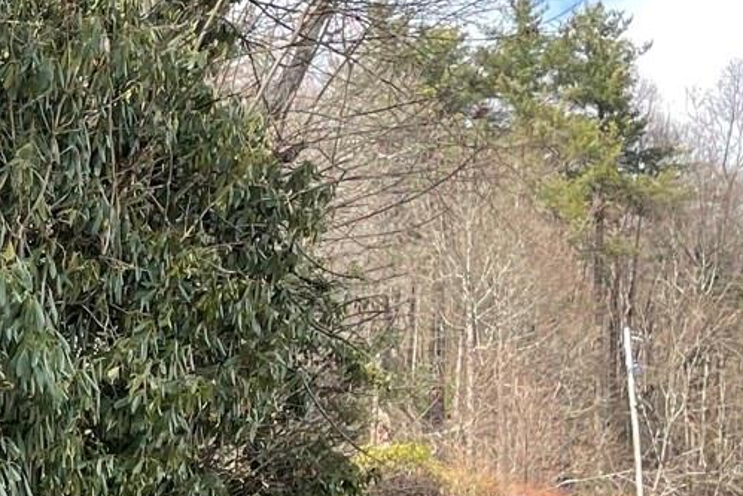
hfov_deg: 15.9
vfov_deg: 12.2
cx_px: -561
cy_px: 541
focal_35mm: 111
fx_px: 2291
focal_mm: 4.2
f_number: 1.6
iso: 32
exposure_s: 1/337
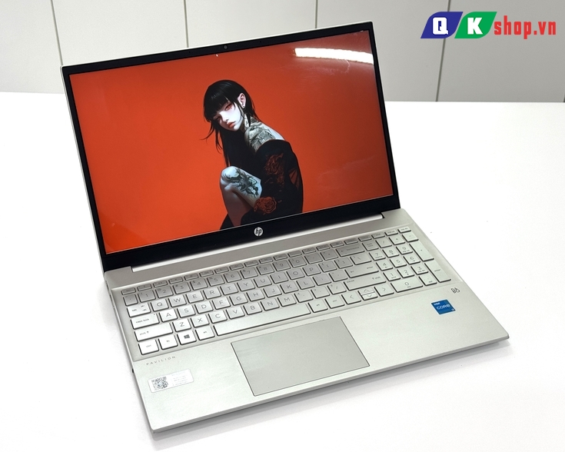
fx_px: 853
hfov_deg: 36.7
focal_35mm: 51
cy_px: 229
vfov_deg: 29.7
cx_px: 274
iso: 50
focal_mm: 6.76
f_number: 1.78
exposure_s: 1/121
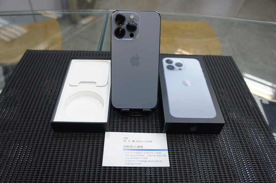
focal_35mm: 27
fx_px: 207
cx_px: 138
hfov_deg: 67.5
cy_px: 92
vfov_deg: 47.8
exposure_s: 1/40
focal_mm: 18
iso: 200
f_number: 4
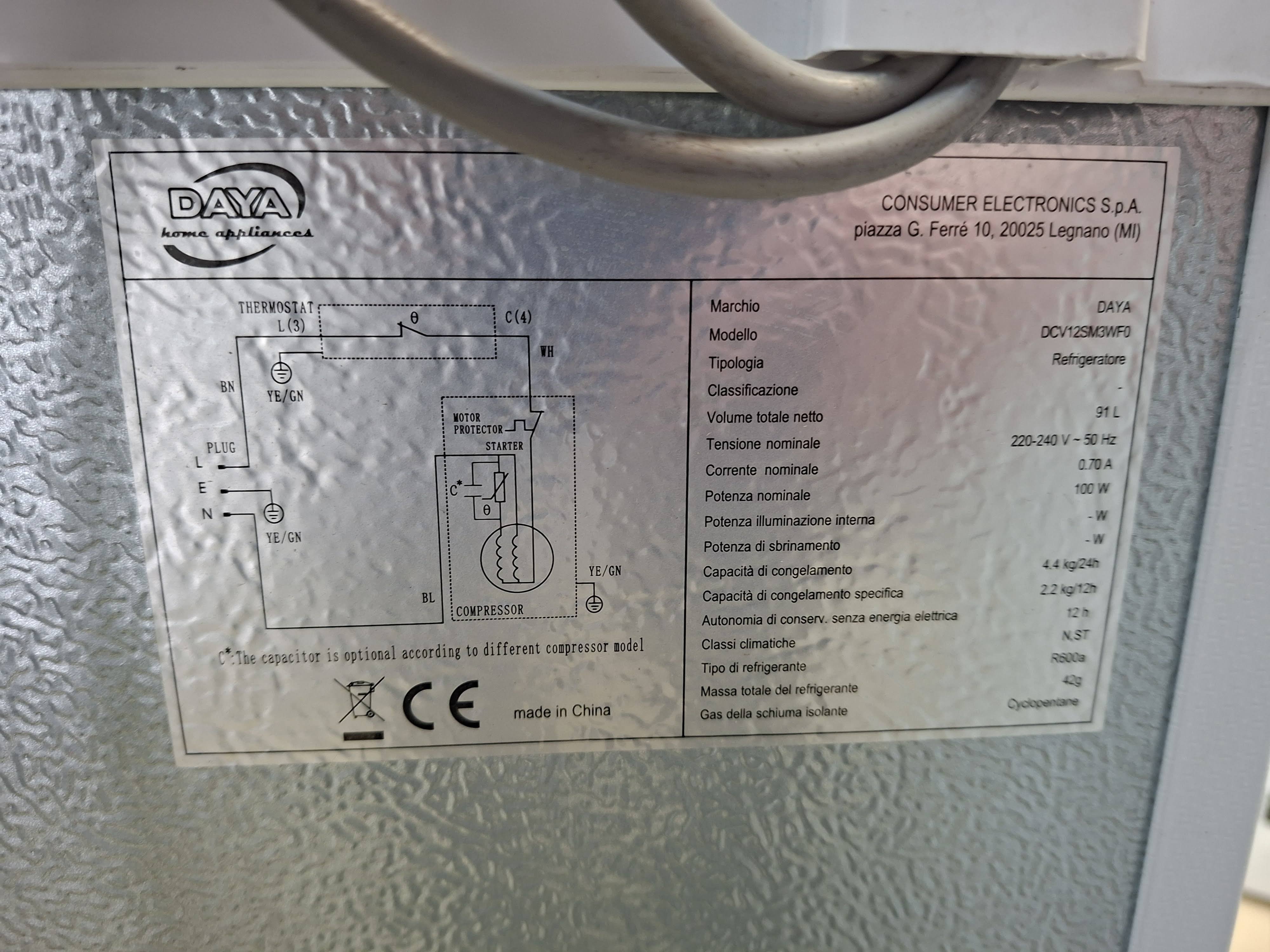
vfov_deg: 58.9
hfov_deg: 73.9
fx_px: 844
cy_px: 476
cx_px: 635
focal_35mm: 23
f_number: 1.8
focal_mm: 5.54
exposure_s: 1/33
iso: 400
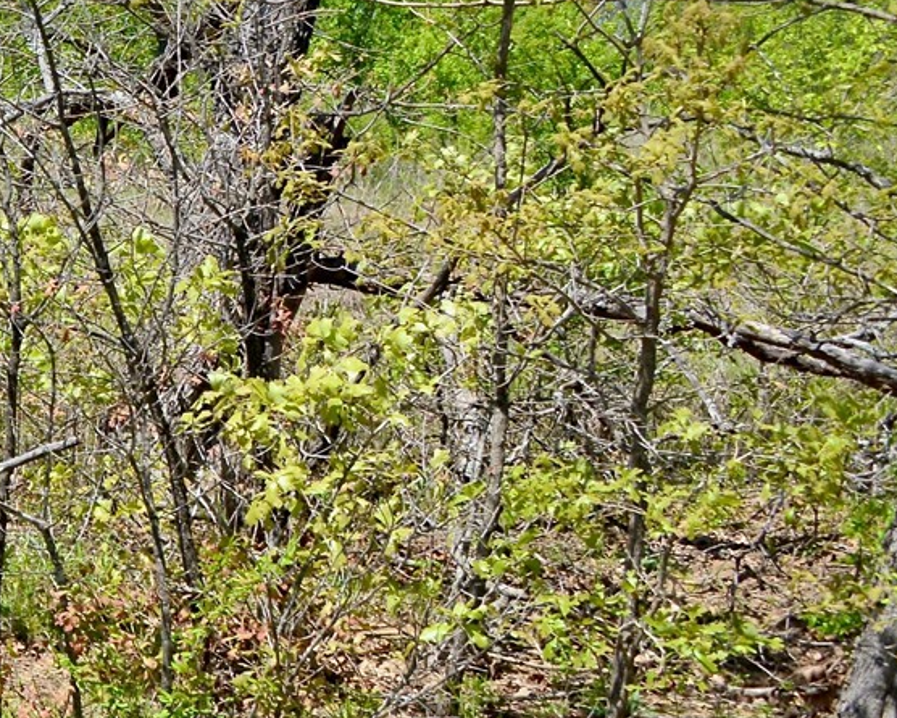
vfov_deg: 14.0
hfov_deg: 15.2
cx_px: -690
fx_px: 2921
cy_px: 245
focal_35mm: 110
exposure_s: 1/400
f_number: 10
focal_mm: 32
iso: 320
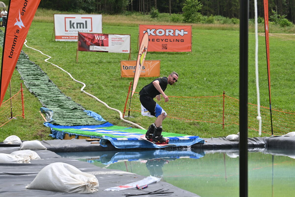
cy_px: 98
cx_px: 148
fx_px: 614
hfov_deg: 27.0
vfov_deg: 18.2
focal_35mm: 75
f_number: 14
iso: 500
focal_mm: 75
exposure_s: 1/400
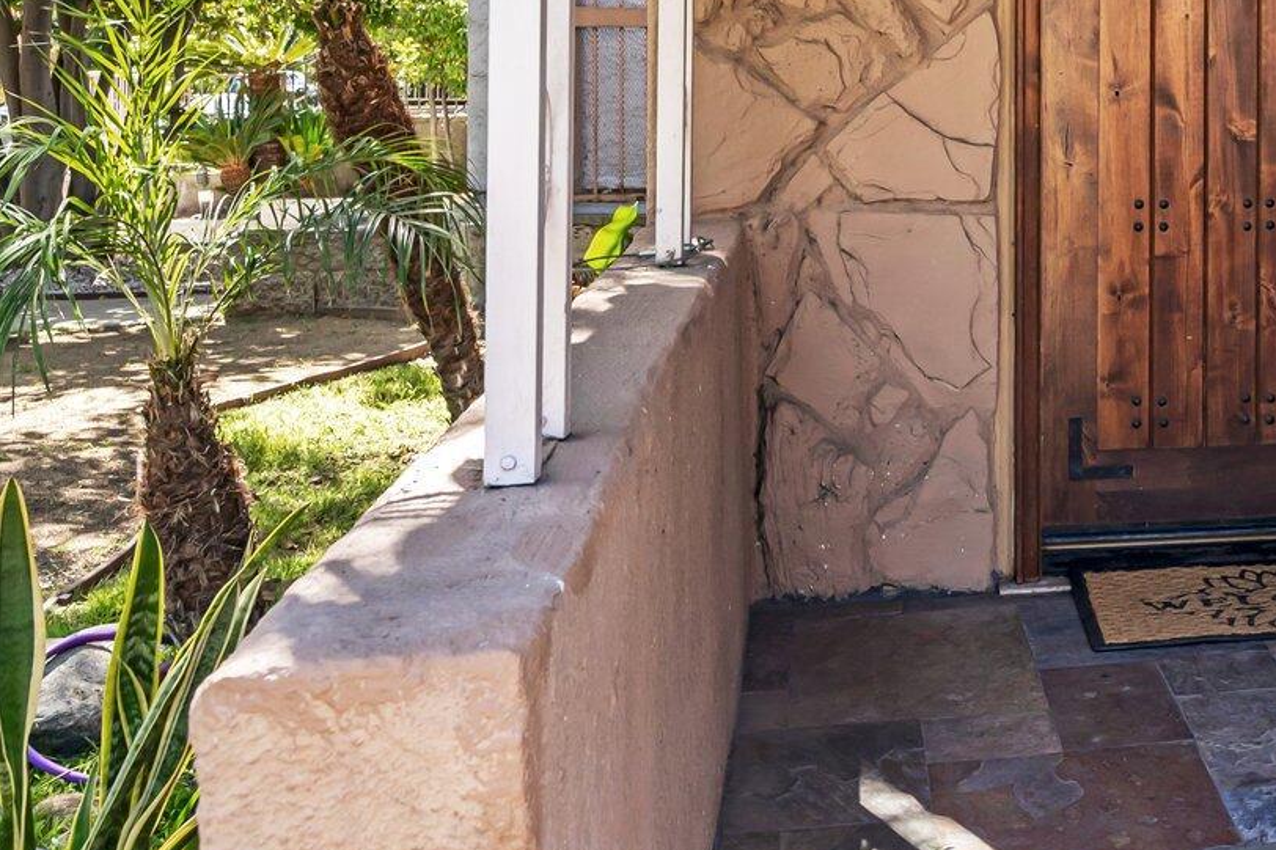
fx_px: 2055
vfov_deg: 22.7
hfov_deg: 30.8
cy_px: 60
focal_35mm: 58
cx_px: 1406
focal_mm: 23
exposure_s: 1/125
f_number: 8
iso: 320
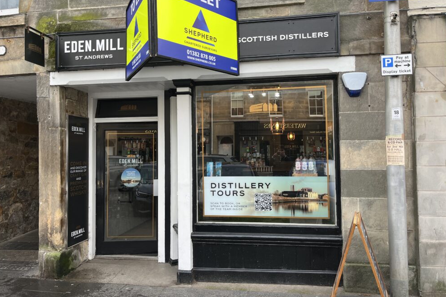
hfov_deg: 65.5
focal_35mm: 28
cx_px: 219
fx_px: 347
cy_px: 139
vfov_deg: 46.4
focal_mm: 5.1
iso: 50
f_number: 1.6
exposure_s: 1/319
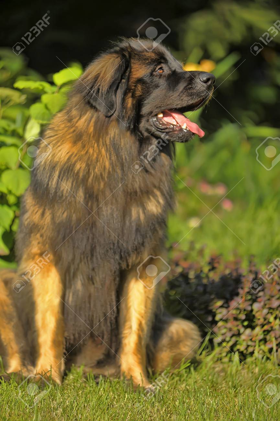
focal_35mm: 200
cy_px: 210
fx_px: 2336
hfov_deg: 6.9
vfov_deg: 10.3
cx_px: 140
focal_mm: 200
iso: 200
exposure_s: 1/1250
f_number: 3.2
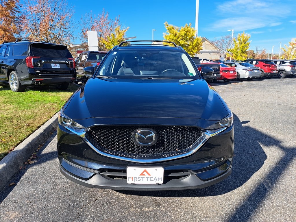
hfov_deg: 71.6
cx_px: 148
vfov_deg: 56.8
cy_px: 111
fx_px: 205
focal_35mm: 24
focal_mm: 5.23
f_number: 1.8
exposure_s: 1/709
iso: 50
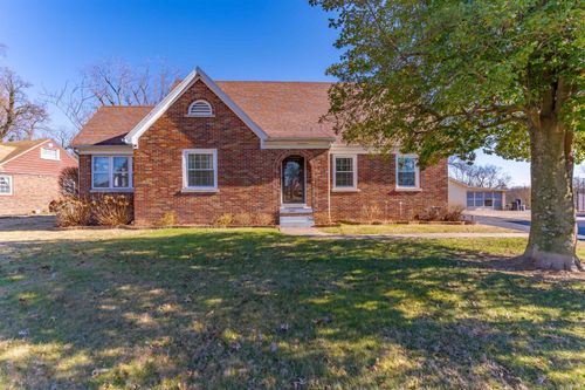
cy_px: 195
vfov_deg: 70.4
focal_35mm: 17
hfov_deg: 93.3
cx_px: 292
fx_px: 276
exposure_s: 1/1000
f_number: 8
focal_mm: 17
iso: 100
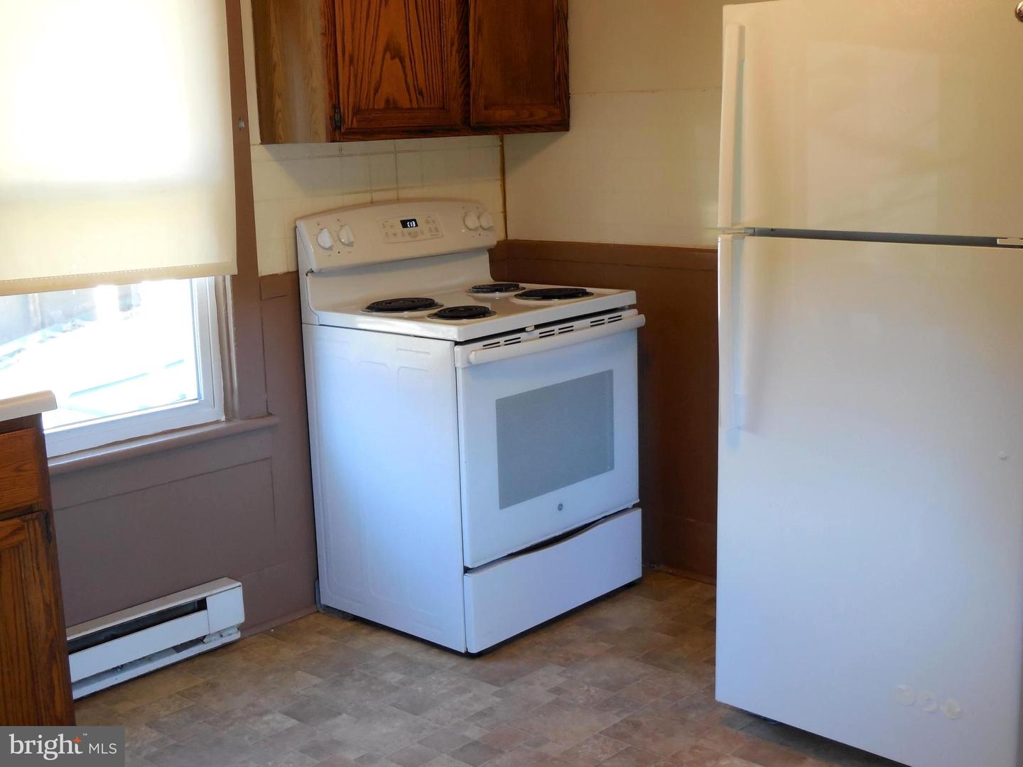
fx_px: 1359
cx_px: 512
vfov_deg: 31.5
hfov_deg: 41.2
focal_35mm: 46
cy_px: 384
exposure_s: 1/30
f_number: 3.8
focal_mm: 8.2
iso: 280
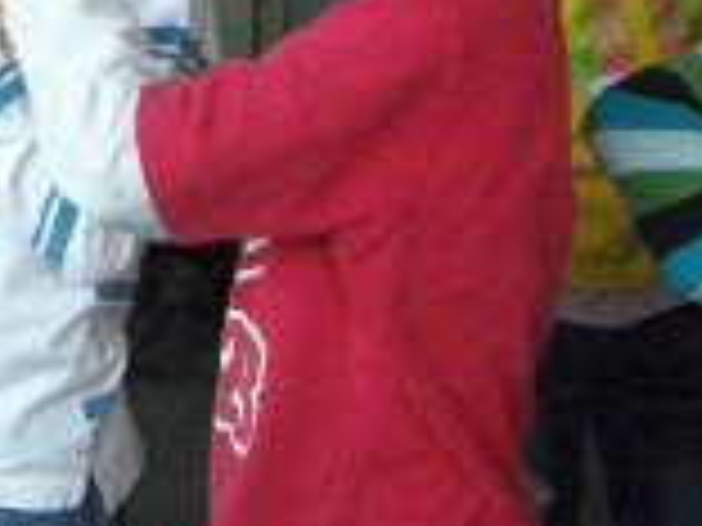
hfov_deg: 16.0
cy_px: -346
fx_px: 2413
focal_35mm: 119
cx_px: -108
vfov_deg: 11.7
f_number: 2.8
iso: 565
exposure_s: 1/250
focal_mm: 5.7
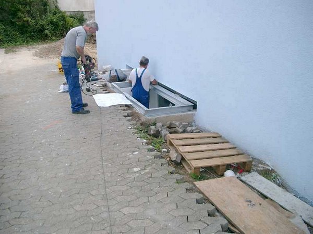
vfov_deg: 38.7
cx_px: 156
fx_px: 335
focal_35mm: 37
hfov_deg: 50.1
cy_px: 117
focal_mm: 7.6
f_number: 2.6
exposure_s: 1/640
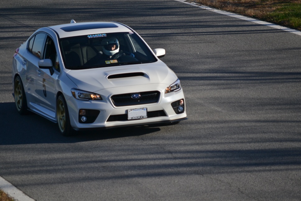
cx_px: 150
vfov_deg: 4.8
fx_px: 2382
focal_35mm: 285
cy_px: 100
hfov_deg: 7.2
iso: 140
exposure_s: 1/500
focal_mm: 190
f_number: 5.6
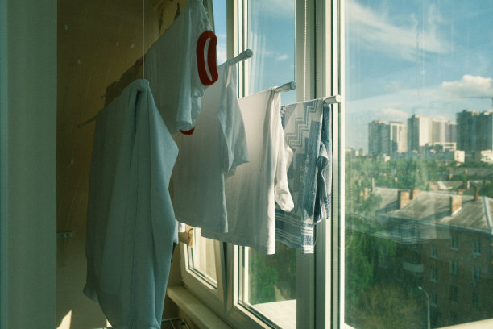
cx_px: 246
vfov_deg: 40.0
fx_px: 452
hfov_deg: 57.2
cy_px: 164
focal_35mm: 33
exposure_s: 1/1600
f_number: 6.4
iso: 640
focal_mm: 22.3
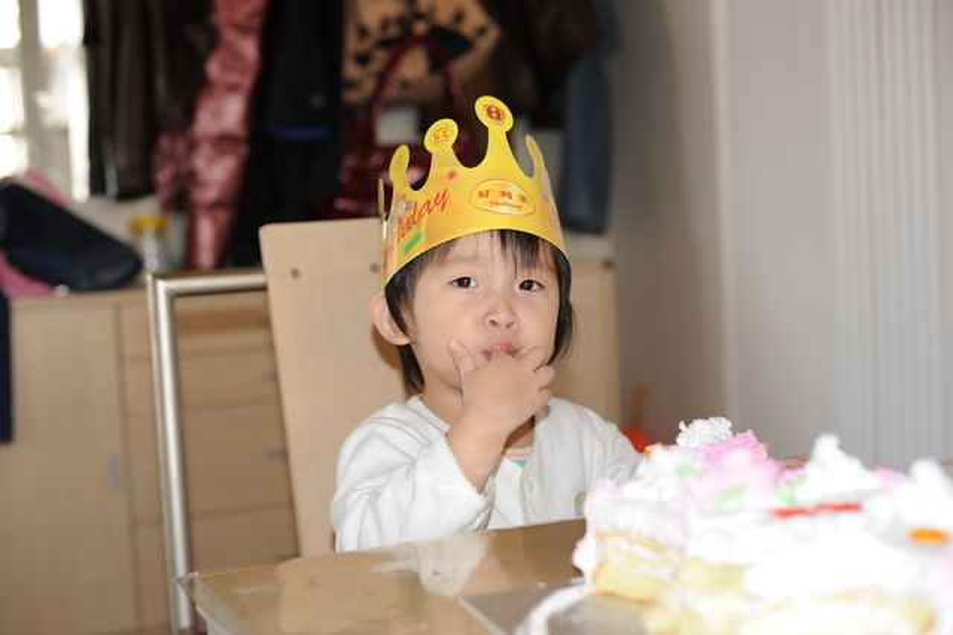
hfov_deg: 39.6
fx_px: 1323
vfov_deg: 27.0
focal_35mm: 50
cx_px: 476
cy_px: 318
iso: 200
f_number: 3.5
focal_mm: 50
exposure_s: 1/60
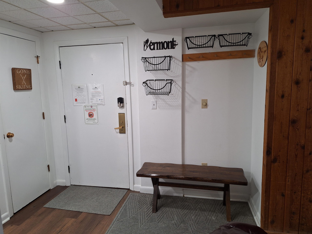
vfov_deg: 58.9
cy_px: 117
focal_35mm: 23
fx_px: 207
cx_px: 156
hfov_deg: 73.9
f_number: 1.8
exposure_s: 1/40
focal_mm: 5.54
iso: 125
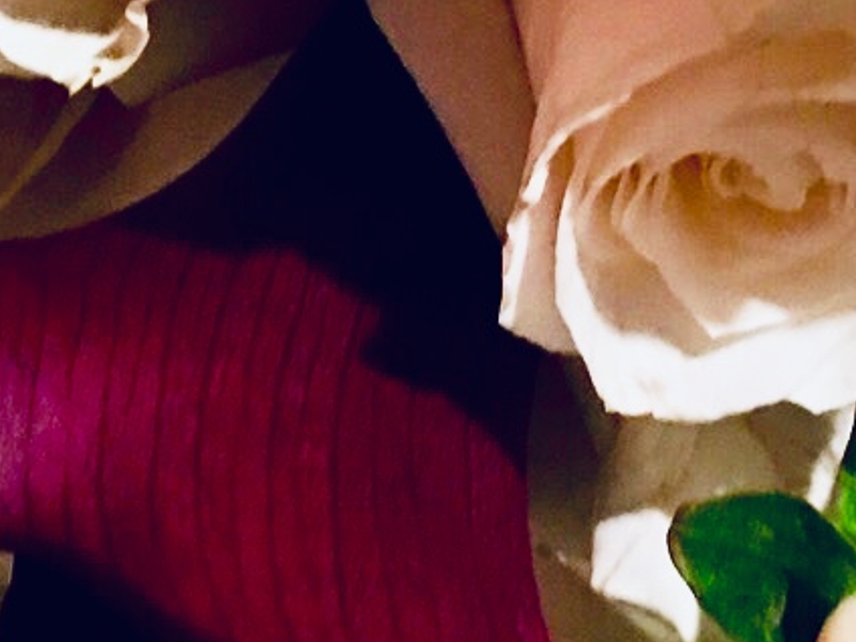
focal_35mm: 140
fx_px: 3462
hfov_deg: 14.0
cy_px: -83
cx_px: 630
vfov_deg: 10.5
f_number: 2.2
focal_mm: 4.15
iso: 80
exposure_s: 1/10
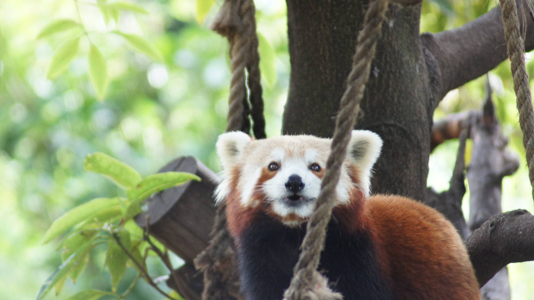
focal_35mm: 472
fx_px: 6683
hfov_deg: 4.6
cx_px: 267
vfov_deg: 2.6
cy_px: 176
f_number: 5.6
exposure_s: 1/80
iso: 1600
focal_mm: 300
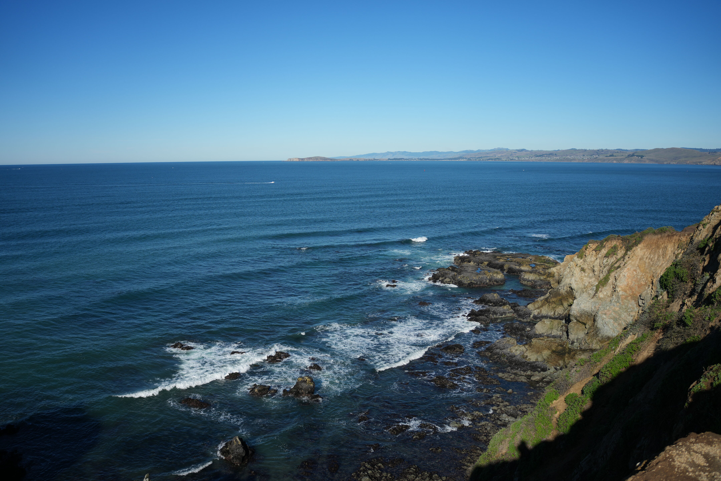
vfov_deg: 46.4
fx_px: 561
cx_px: 360
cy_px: 240
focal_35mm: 28
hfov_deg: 65.5
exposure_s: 1/1250
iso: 100
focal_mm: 28
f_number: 4.5
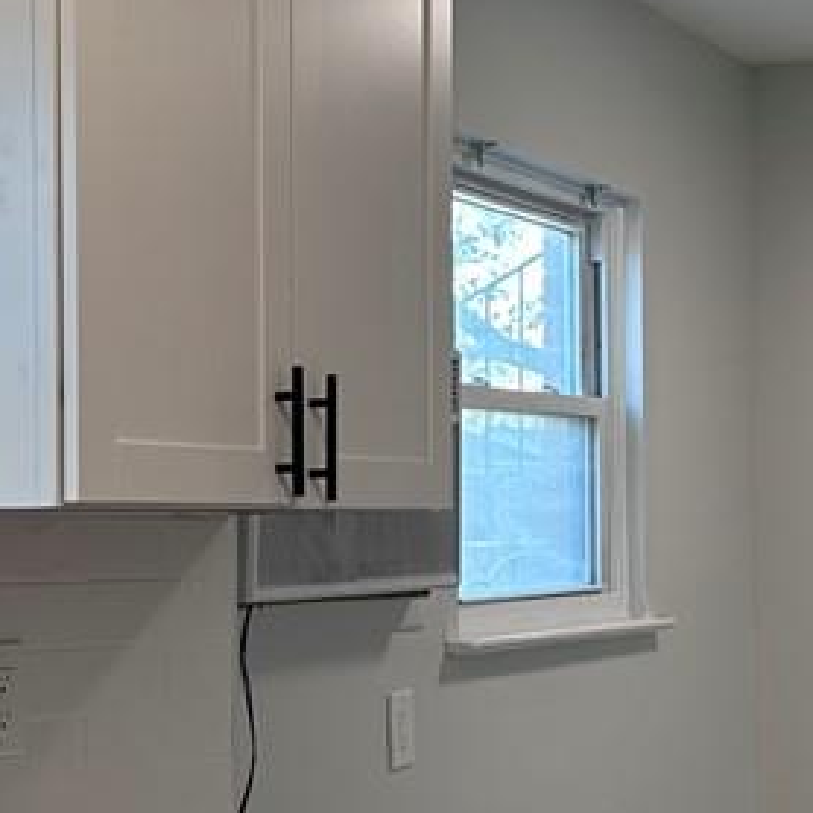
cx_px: 462
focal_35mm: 78
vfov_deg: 22.1
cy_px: 535
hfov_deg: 22.2
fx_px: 2073
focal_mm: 6.86
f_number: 1.78
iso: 100
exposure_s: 1/122
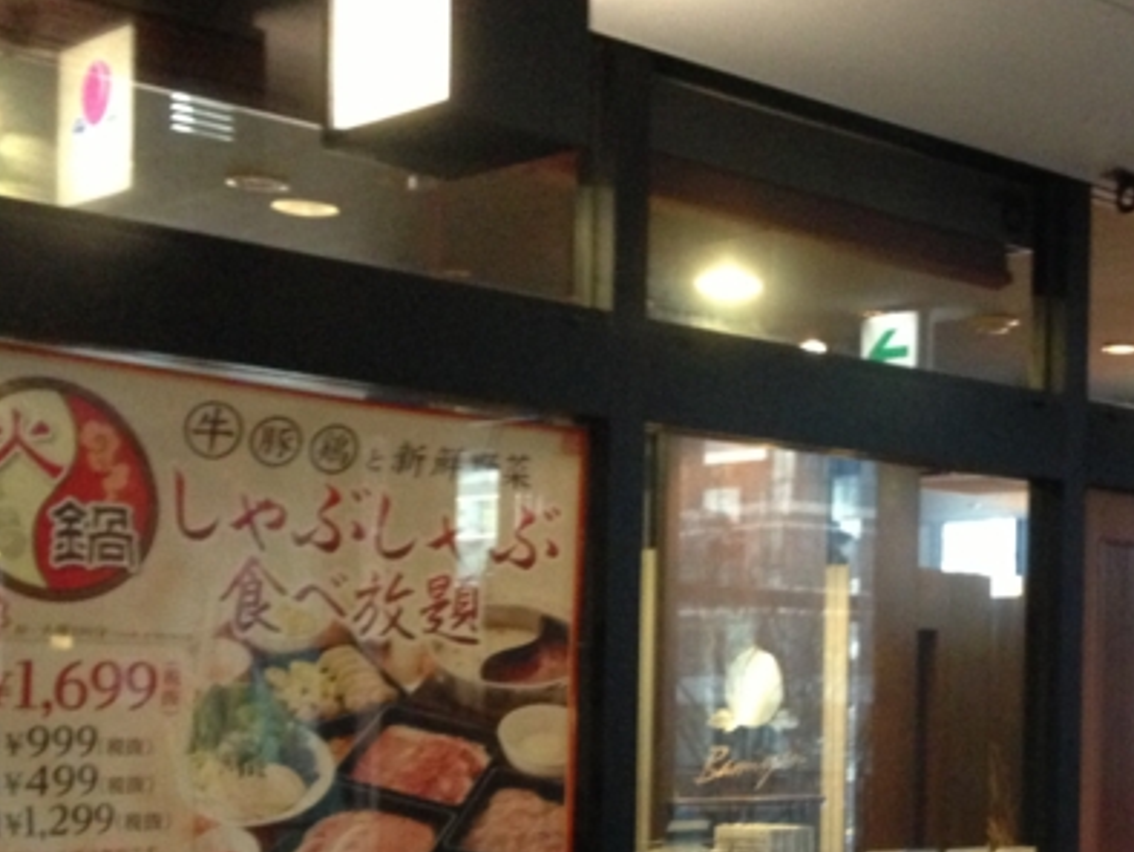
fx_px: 2196
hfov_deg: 28.0
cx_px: 987
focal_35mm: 67
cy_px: 662
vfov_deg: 21.7
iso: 500
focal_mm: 4.13
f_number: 2.4
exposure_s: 1/15
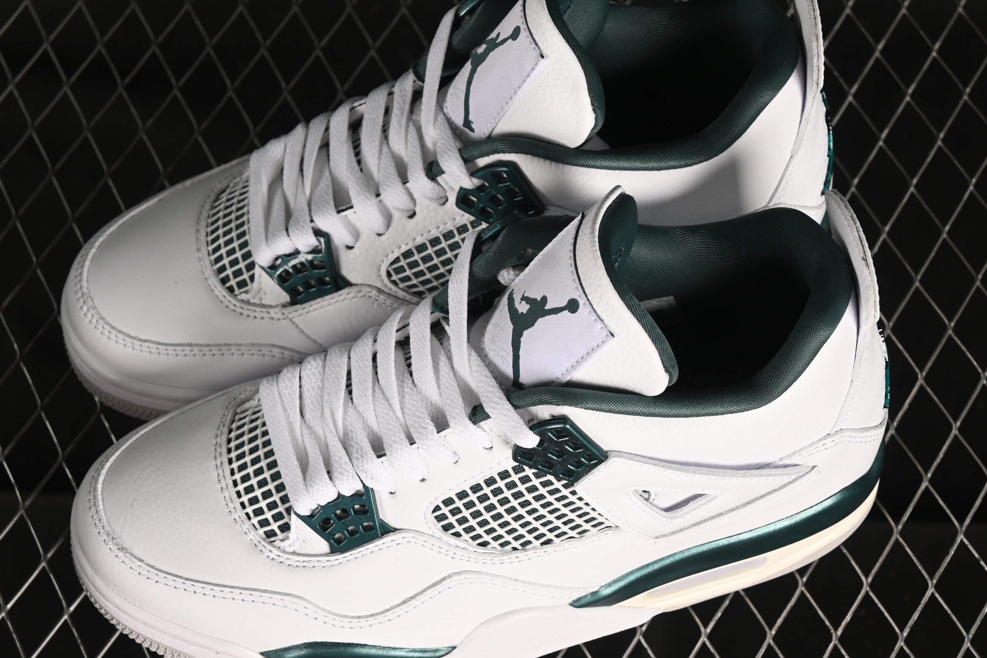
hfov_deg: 22.9
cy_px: 344
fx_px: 2440
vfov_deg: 15.4
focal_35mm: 89
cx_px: 464
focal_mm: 50
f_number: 7.1
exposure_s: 1/80
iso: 160
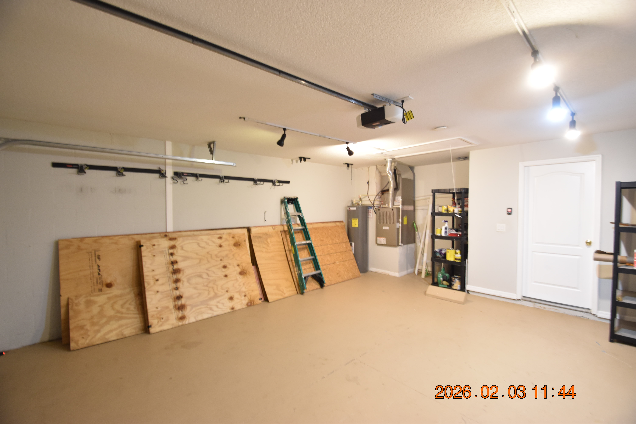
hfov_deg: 100.4
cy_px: 212
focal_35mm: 15
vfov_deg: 77.3
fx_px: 265
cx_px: 318
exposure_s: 1/8
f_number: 3.5
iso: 800
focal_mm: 10
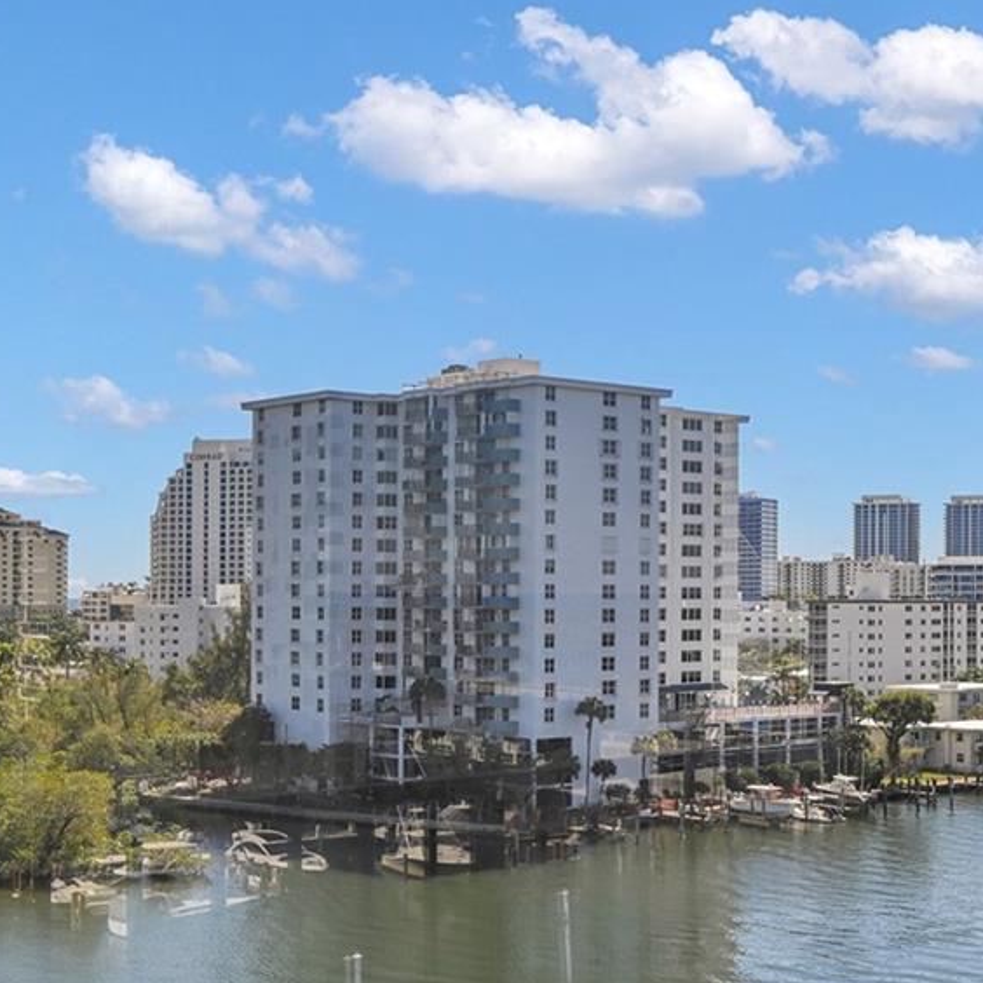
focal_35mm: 53
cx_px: 762
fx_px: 1703
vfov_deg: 32.1
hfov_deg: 31.5
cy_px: 591
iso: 40
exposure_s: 1/30
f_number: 8
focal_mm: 22
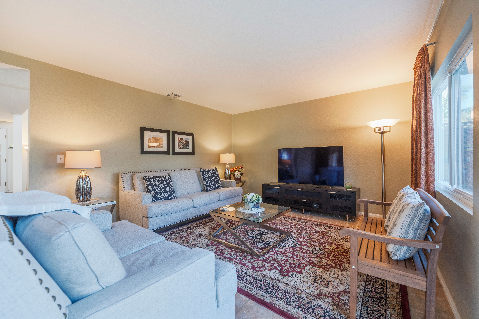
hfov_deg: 104.3
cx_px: 240
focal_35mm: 14
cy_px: 160
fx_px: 186
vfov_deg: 81.2
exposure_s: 1/4
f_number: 7.1
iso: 100
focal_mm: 14
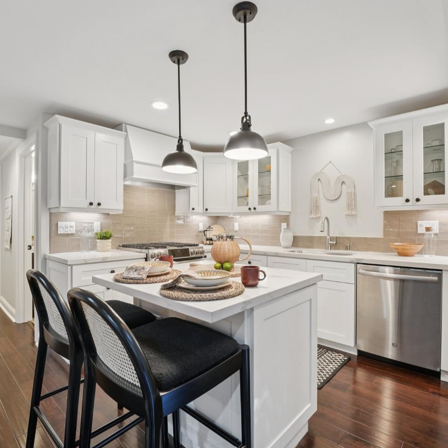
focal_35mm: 18
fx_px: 264
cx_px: 225
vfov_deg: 80.7
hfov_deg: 80.7
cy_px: 223
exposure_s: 1/25
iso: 640
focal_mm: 14
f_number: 8
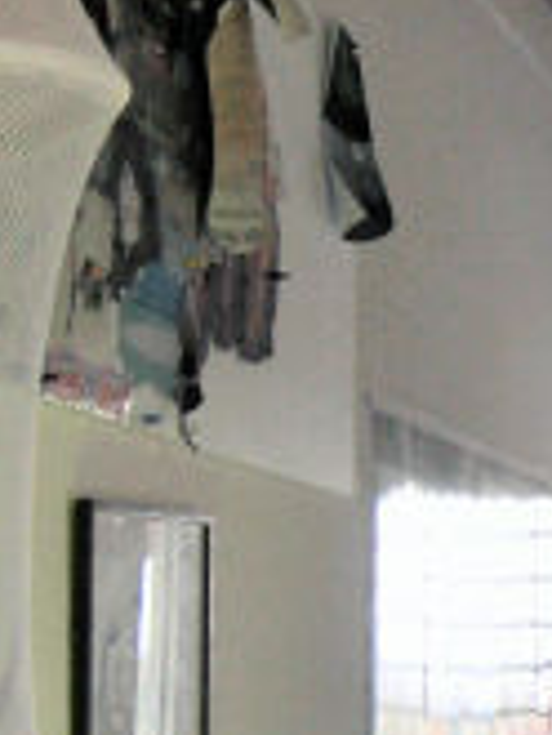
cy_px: 535
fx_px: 2930
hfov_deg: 10.4
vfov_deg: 14.2
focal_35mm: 138
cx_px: 855
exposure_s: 1/41.7
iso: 50
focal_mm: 7.8
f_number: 2.8
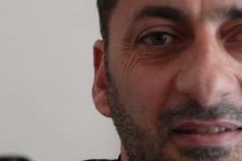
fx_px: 921
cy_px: 189
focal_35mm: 137
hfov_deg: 14.9
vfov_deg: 9.9
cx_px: 183
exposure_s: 1/160
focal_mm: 33
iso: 4000
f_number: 4
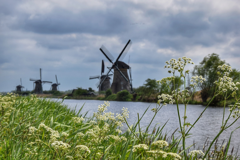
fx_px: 480
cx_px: 120
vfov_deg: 18.9
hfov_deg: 28.1
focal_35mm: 72
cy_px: 80
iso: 200
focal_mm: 48
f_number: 10
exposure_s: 1/400
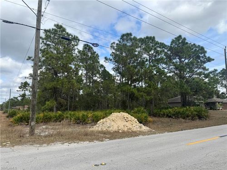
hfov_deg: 71.6
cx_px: 114
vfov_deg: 56.8
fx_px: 157
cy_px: 85
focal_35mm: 24
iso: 80
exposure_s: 1/3597
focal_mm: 6.76
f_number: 1.78
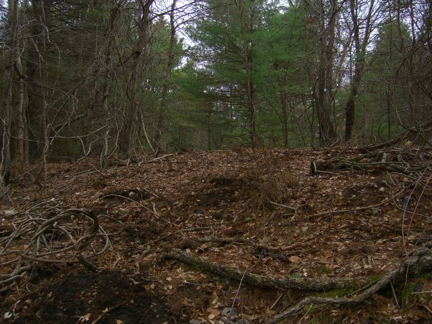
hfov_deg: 49.0
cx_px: 216
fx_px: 474
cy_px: 162
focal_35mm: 38
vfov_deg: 37.7
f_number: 2.8
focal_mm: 7.9
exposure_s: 1/200
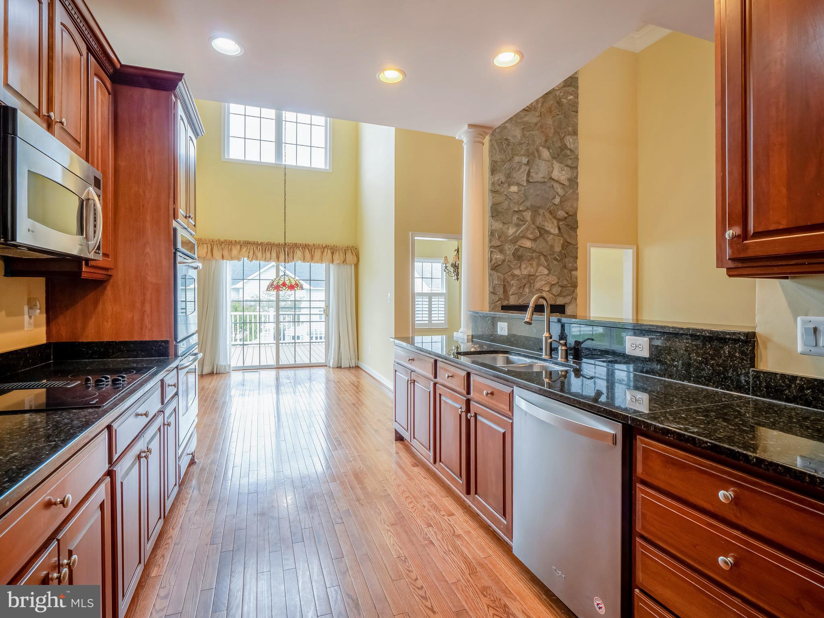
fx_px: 381
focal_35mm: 16
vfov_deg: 78.1
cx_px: 412
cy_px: 309
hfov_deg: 94.5
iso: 100
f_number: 6.3
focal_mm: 8
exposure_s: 1/50
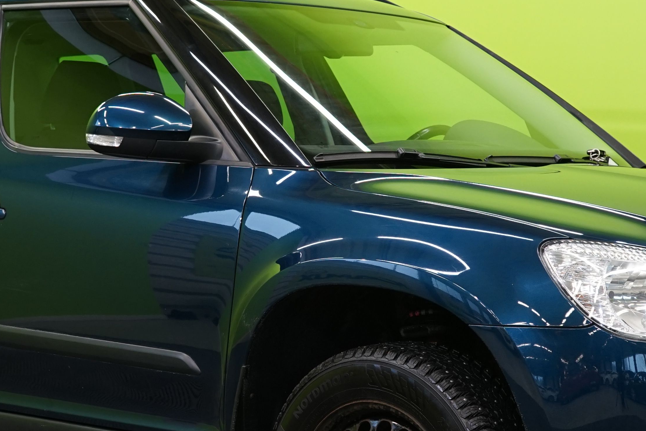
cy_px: 229
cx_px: 323
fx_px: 1705
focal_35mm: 95
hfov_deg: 21.5
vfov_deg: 14.4
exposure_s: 1/30
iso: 640
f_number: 5.6
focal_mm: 35
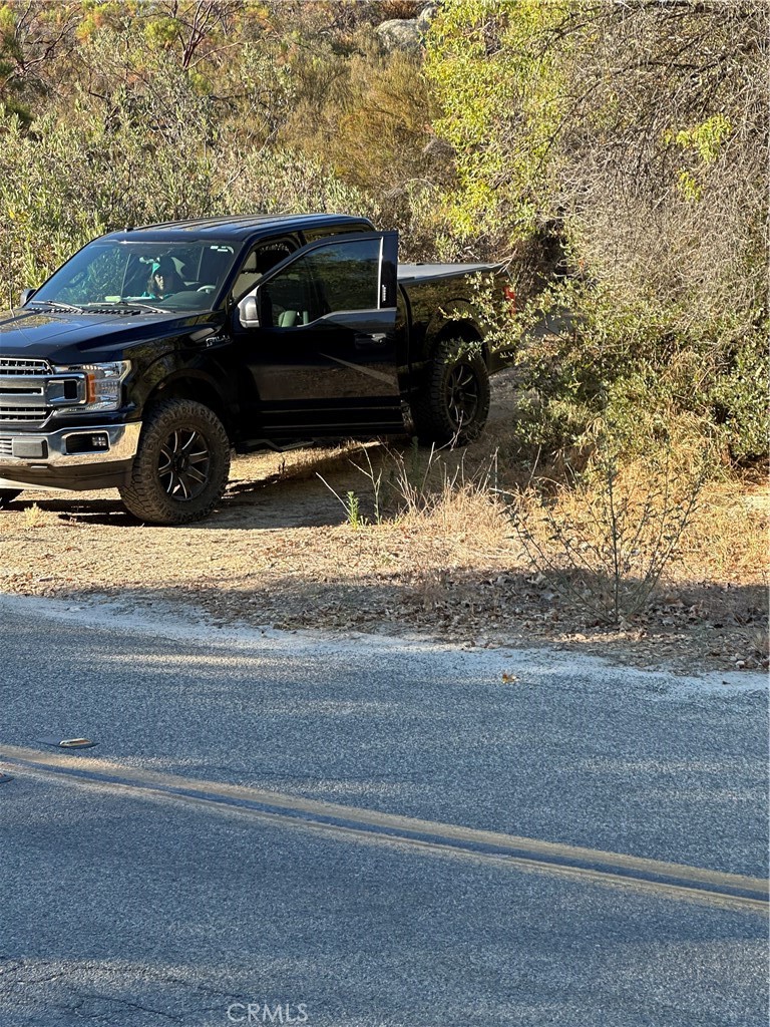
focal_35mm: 77
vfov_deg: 25.3
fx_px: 2284
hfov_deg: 19.1
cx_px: 385
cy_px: 514
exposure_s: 1/128
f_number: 2.8
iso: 32
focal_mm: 9
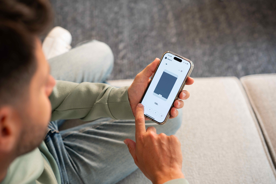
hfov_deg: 39.6
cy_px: 92
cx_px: 138
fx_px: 383
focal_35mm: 50
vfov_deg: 27.0
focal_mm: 50
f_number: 2.8
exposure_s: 1/100
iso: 100
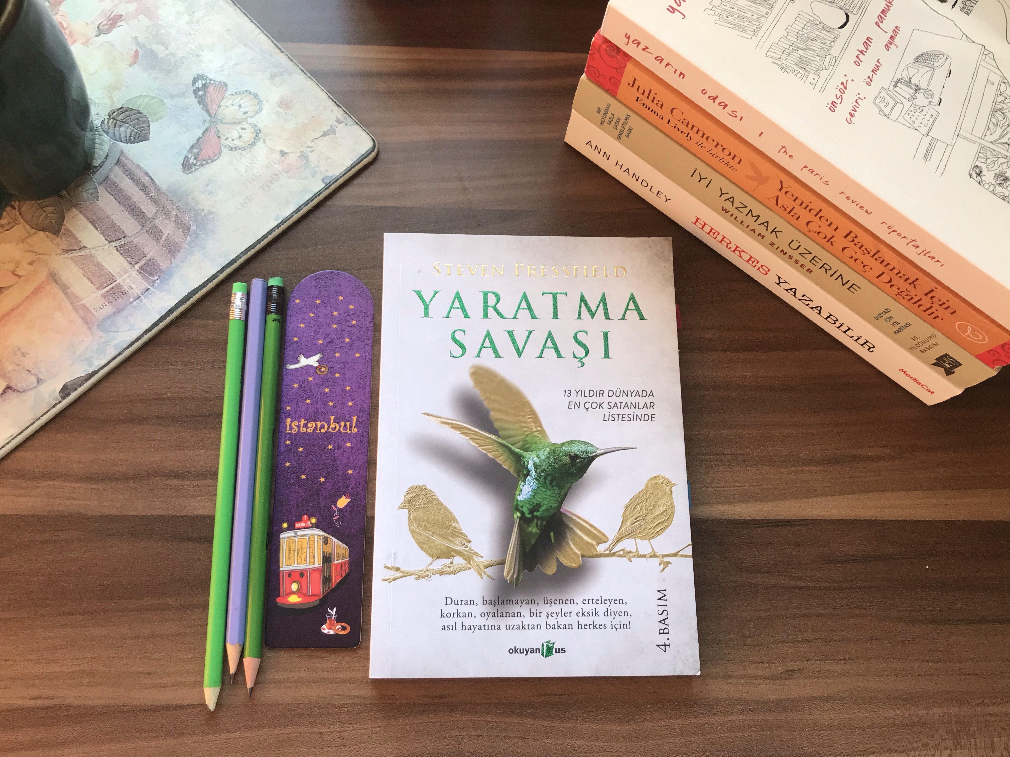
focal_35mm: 28
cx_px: 505
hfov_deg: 63.4
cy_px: 378
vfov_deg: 49.7
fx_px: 817
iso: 25
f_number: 1.8
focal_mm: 3.99
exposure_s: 1/100
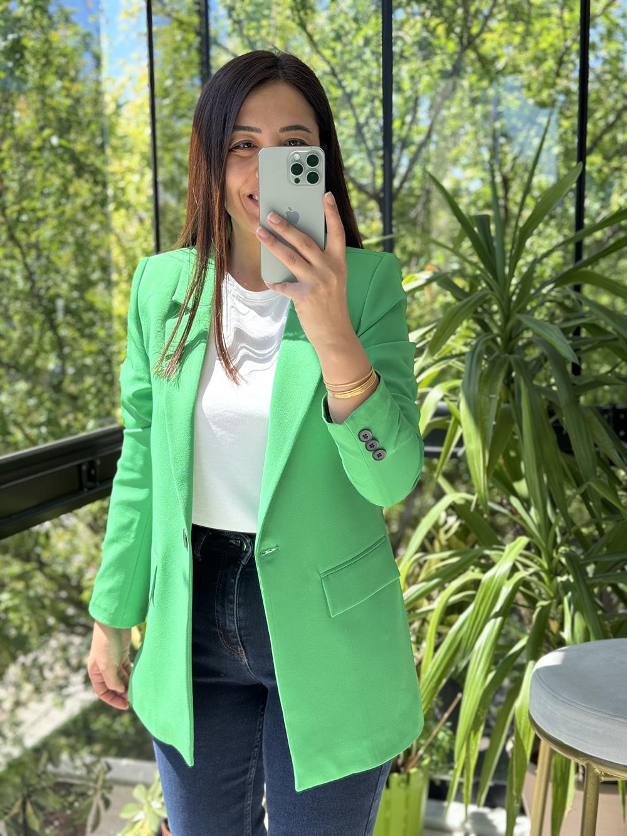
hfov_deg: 30.3
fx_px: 1159
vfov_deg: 39.7
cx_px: 314
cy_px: 418
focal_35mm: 48
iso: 64
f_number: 1.78
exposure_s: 1/323
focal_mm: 6.76
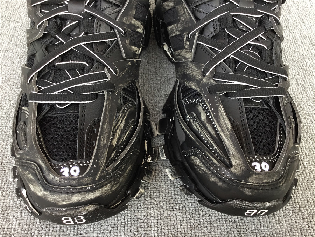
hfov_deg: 58.4
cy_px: 118
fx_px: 282
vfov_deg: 45.4
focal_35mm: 31
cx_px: 158
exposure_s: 1/50
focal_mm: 3.3
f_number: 2.4
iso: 25
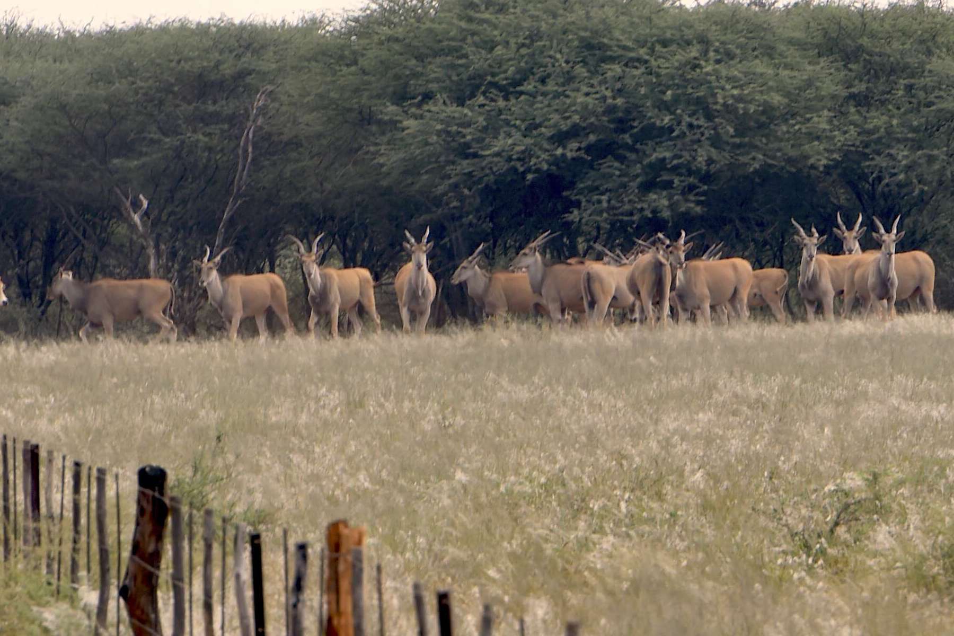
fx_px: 10599
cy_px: 318
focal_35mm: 400
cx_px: 477
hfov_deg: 5.2
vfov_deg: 3.4
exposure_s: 1/200
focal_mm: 400
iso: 640
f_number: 22
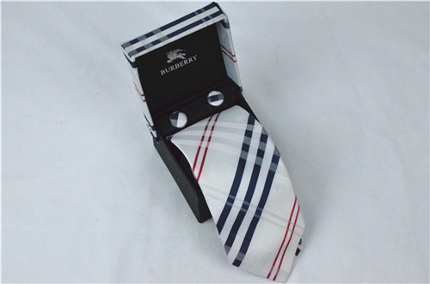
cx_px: 215
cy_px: 142
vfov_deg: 20.0
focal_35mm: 68
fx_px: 804
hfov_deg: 30.0
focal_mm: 45
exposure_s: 1/800
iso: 6400
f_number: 14
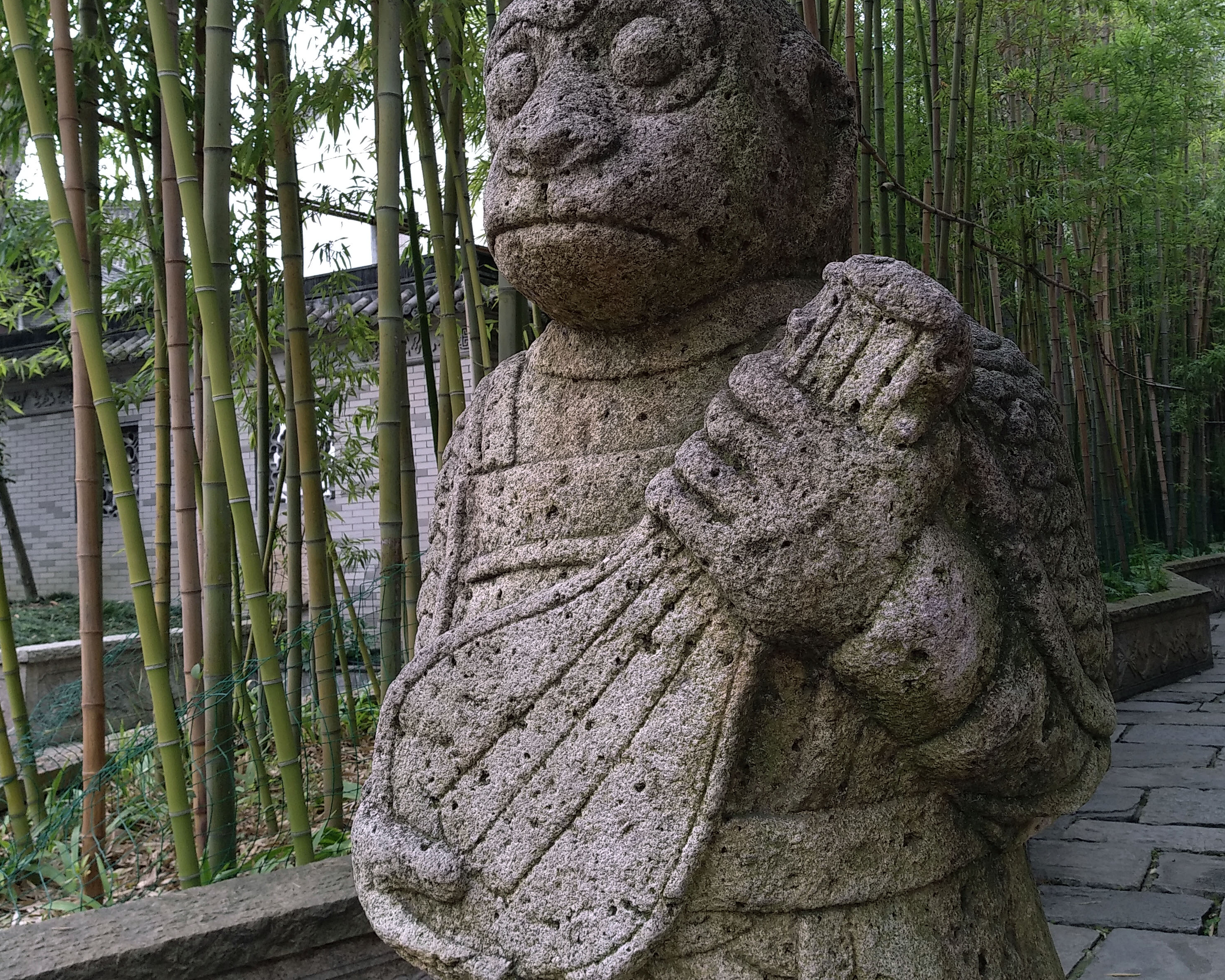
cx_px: 615
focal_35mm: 29
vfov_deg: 49.6
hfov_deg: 60.4
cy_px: 385
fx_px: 1051
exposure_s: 1/104
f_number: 2.2
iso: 125
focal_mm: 3.81
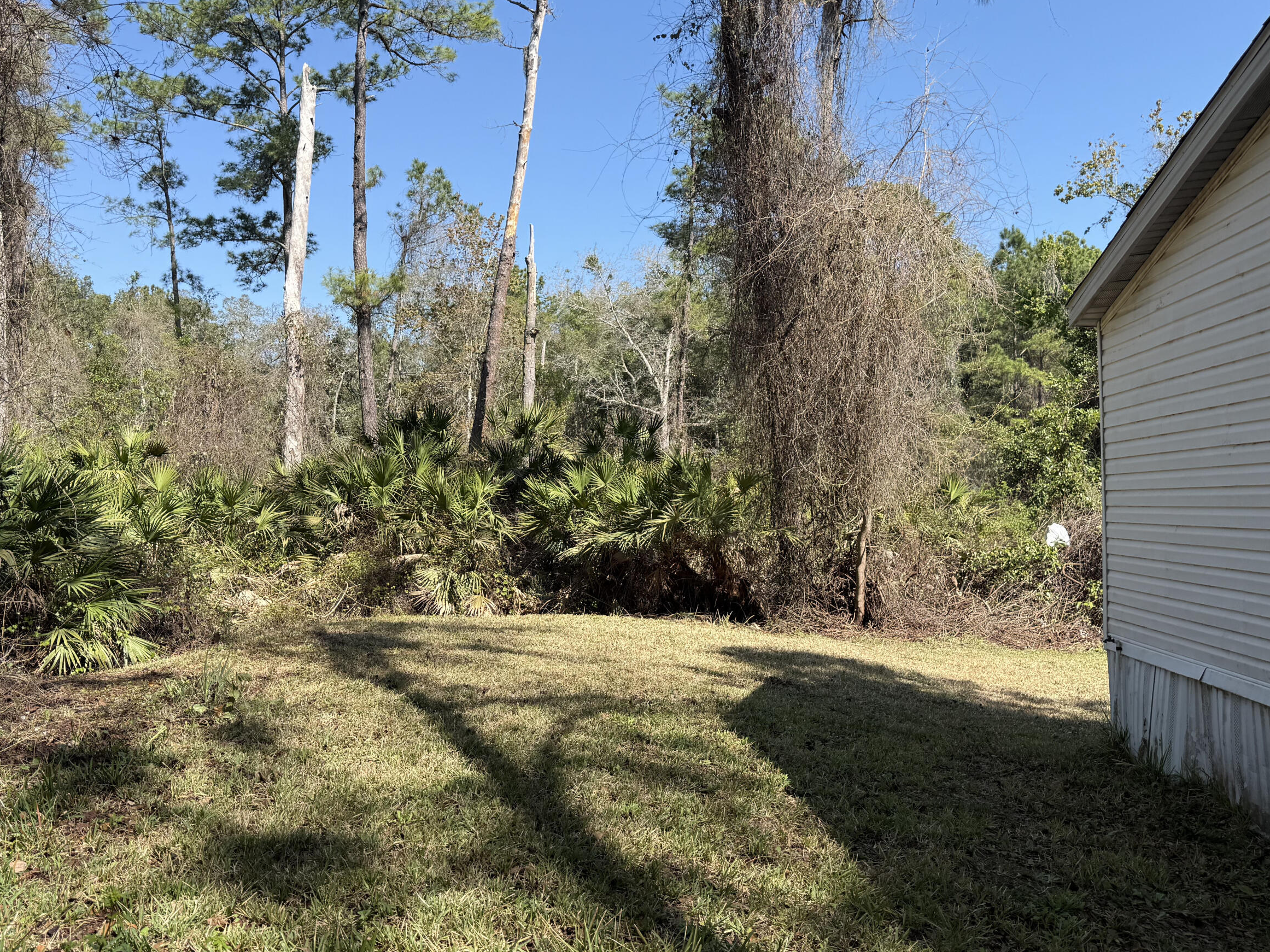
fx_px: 1137
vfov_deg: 45.4
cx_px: 594
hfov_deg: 58.3
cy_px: 478
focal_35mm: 31
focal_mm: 6.76
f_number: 1.78
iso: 80
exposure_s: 1/2053
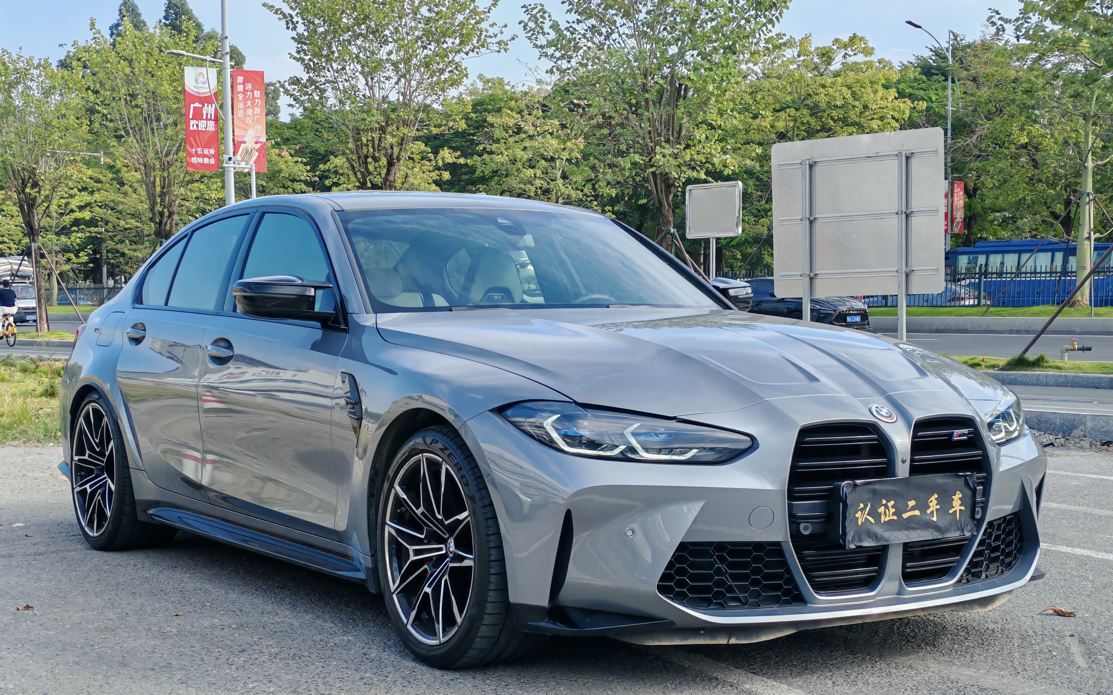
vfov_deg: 22.3
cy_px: 412
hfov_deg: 35.1
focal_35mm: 58
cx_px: 560
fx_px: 1759
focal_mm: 5.52
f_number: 1.95
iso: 50
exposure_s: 1/790
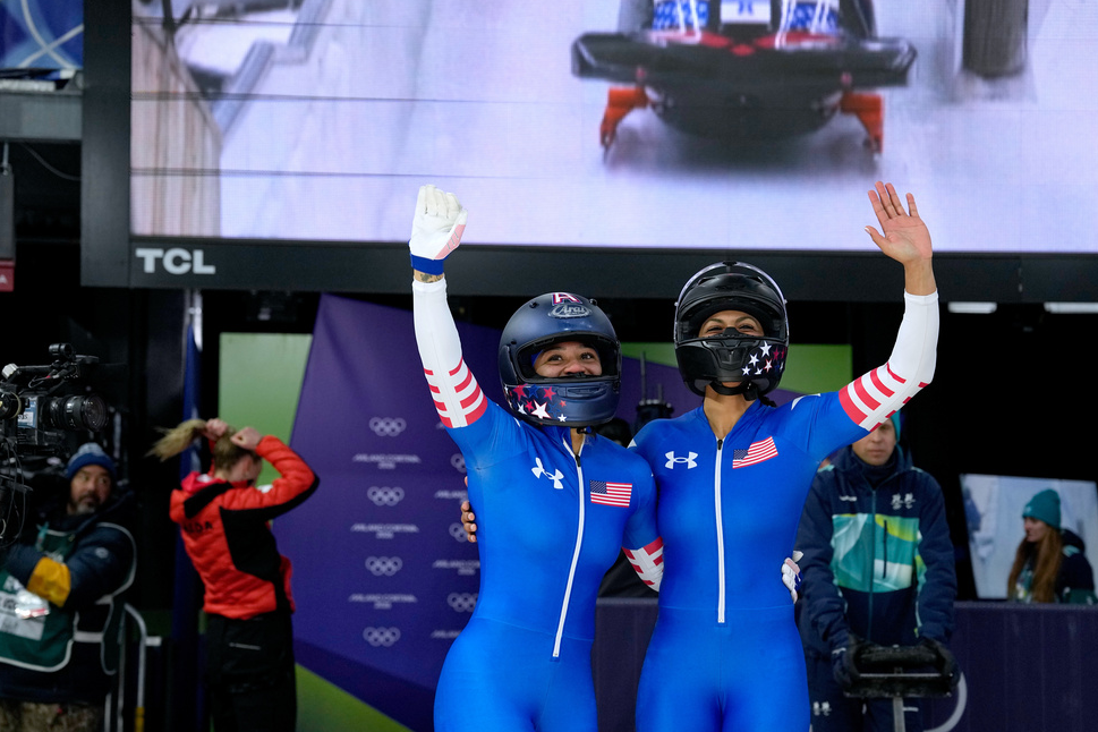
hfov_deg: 27.3
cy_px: 376
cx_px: 550
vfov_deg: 18.4
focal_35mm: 74
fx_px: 2257
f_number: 3.5
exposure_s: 1/1000
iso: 2000
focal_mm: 70
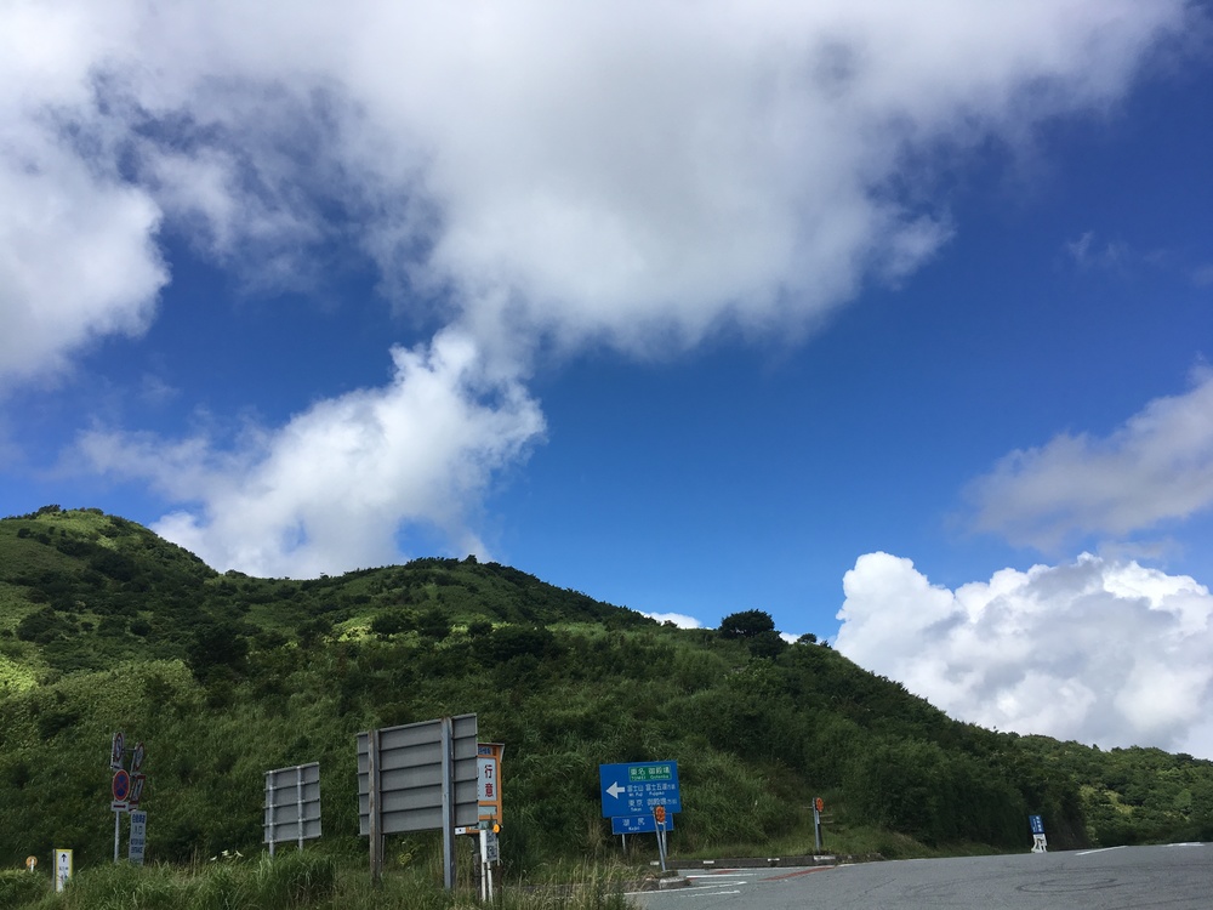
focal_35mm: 29
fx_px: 1016
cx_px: 606
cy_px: 455
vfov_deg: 48.2
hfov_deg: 61.7
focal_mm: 4.15
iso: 25
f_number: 2.2
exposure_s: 1/2481
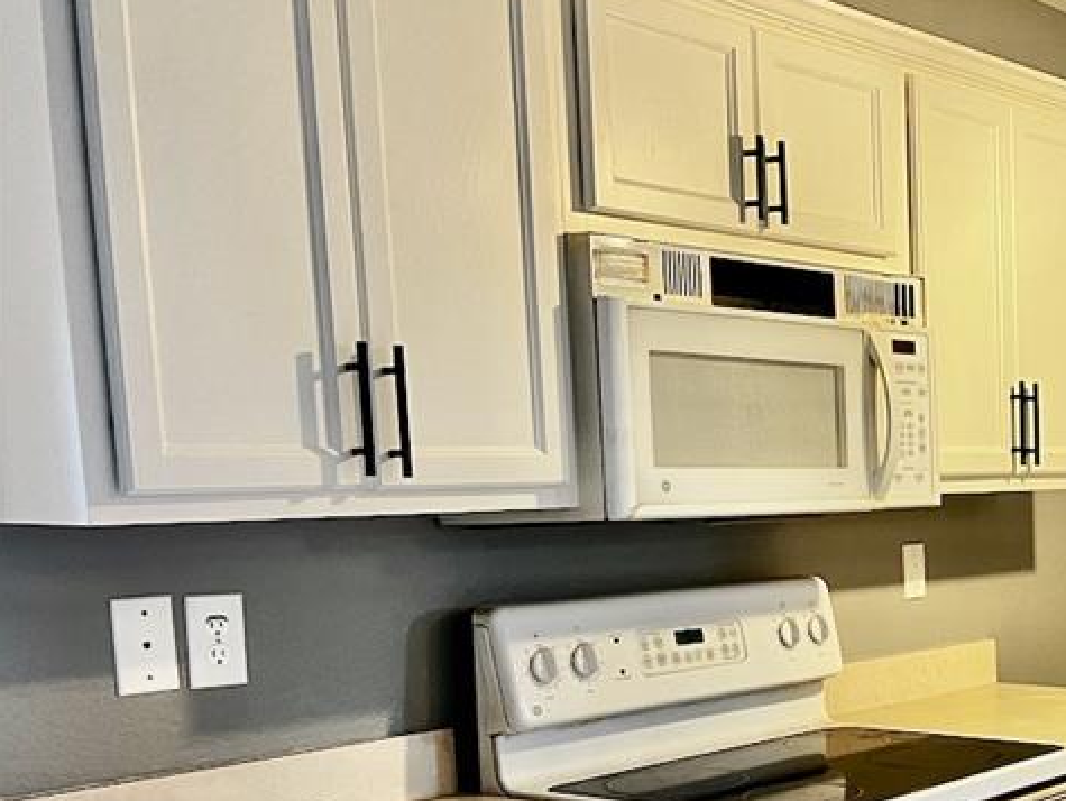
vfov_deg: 25.4
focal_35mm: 56
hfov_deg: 30.9
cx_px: 1145
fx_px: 1726
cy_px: 700
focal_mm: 5.7
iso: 400
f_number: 1.5
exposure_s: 1/40
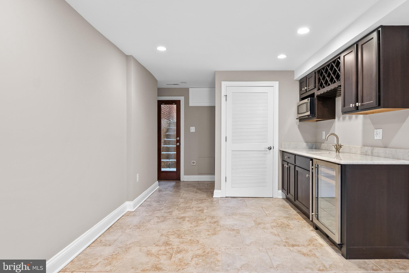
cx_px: 215
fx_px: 233
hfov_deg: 82.4
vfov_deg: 60.7
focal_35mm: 21
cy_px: 131
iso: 800
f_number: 4
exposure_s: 1/25
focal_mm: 19.5
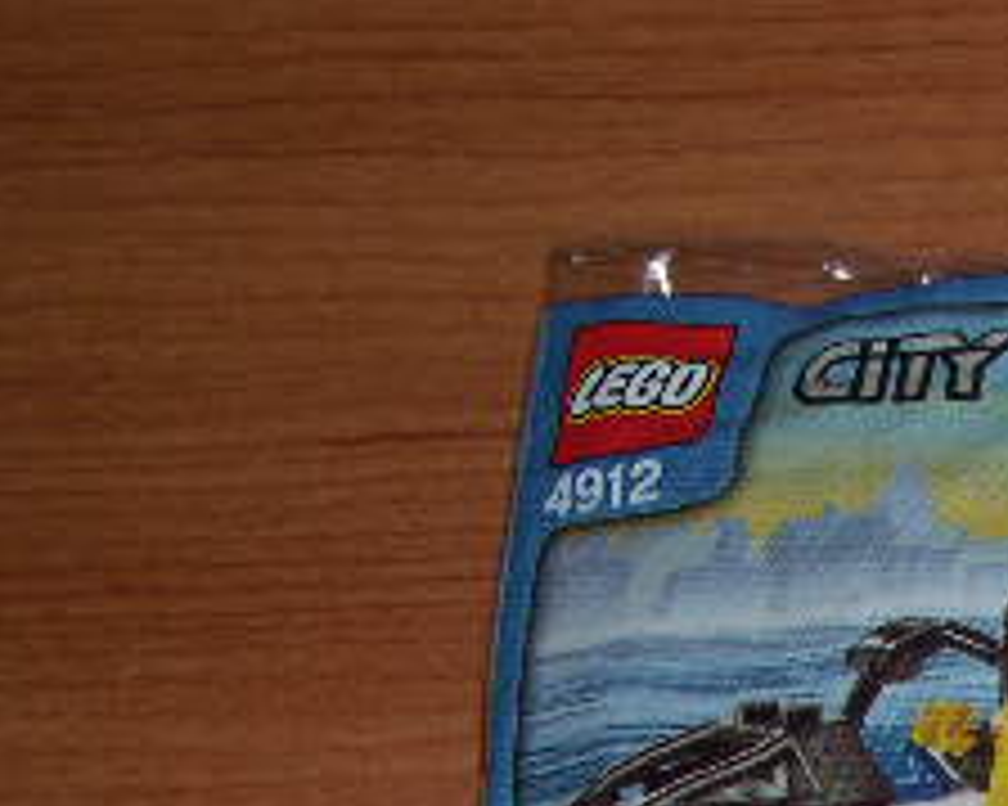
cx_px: 1400
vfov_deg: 14.1
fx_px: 3161
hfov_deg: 16.8
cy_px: 968
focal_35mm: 106
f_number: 7.6
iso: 100
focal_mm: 8
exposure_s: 1/60
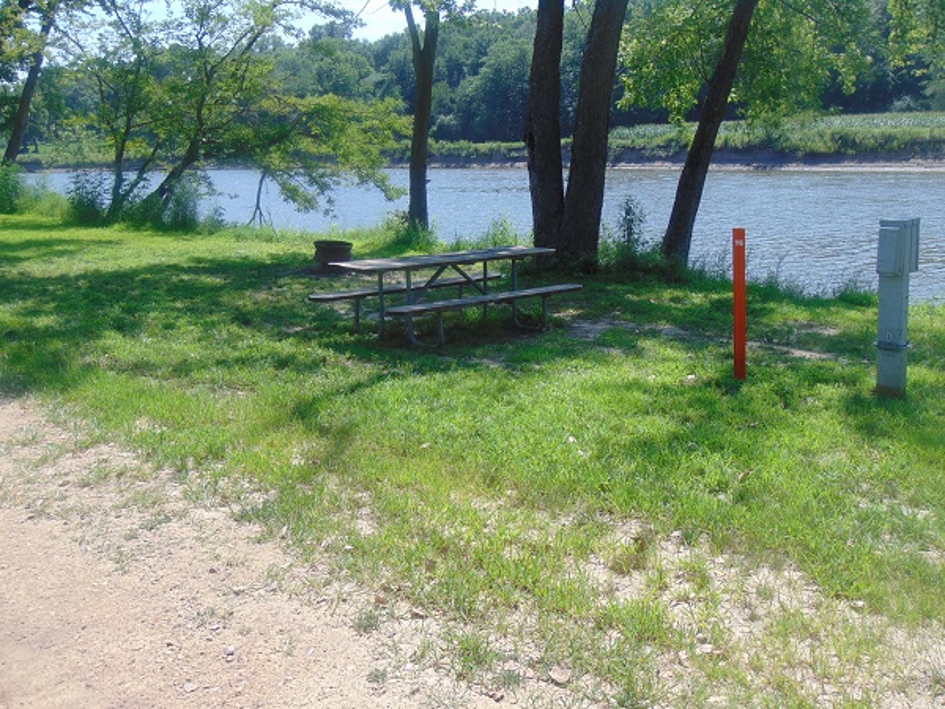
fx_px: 955
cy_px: 354
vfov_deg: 40.7
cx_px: 472
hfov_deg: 52.6
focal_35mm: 35
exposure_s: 1/640
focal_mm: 6.3
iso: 80
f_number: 3.2
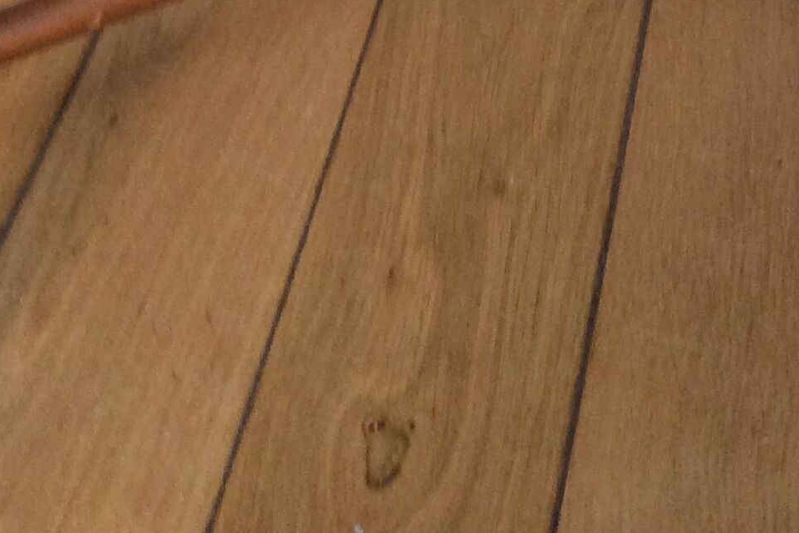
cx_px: 432
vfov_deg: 13.2
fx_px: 1997
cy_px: -527
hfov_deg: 22.6
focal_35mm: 90
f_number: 2.4
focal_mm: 3.3
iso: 80
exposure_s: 1/25
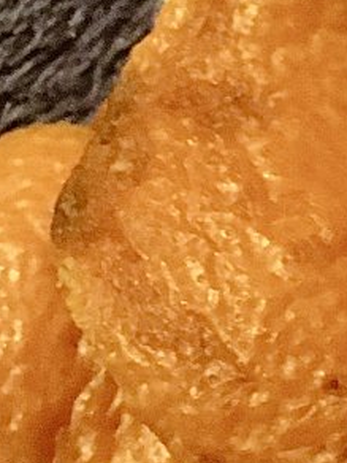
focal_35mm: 159
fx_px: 2125
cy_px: 166
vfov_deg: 12.4
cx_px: 656
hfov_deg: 8.9
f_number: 2.2
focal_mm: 4.15
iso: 250
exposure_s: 1/17
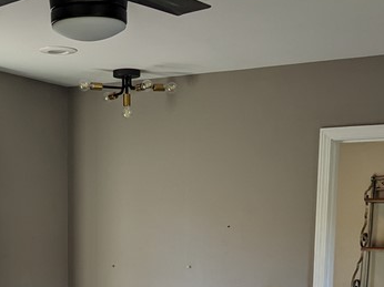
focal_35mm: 80
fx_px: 887
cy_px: 393
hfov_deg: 24.2
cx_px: 103
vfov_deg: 17.1
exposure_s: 1/159
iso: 46
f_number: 1.73
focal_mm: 4.38
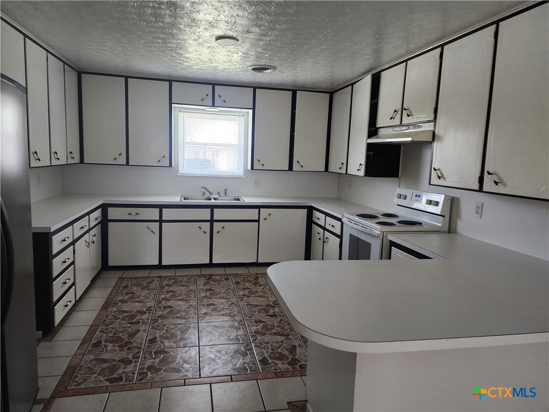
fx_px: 365
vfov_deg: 58.9
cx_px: 274
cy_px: 206
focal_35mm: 23
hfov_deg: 73.9
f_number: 1.8
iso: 400
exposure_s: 1/120
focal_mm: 6.4
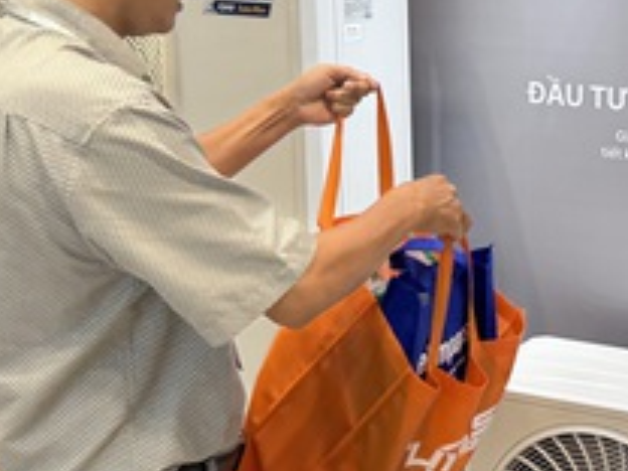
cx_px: 607
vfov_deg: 19.8
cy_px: 163
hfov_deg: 25.2
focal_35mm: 74
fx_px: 1343
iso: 160
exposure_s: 1/100
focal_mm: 6.76
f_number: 1.78
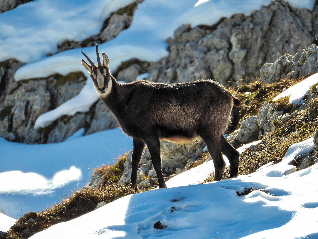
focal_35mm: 1000
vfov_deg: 1.5
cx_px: 159
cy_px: 120
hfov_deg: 2.0
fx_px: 9187
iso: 160
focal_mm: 180
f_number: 5.6
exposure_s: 1/500
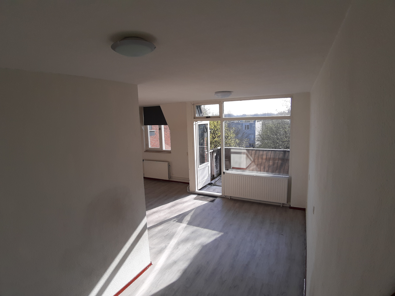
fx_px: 205
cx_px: 198
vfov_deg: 71.6
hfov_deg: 87.8
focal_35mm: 18
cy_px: 148
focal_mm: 1.87
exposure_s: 1/379
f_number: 2.4
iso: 40
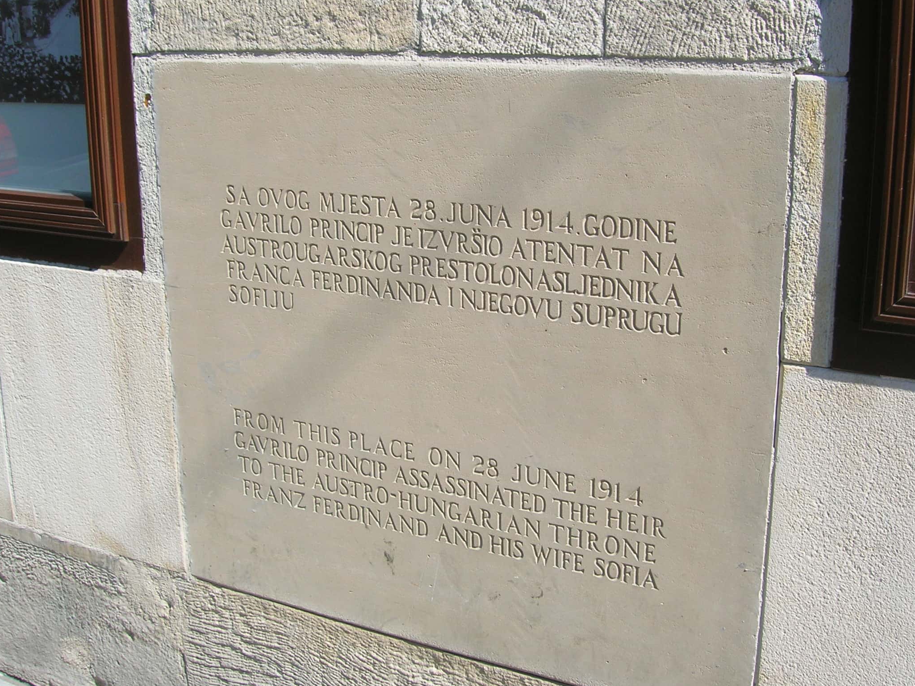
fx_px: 1137
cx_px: 476
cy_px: 303
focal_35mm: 43
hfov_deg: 43.8
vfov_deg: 33.6
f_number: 4.9
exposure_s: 1/328
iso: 50
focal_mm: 5.7
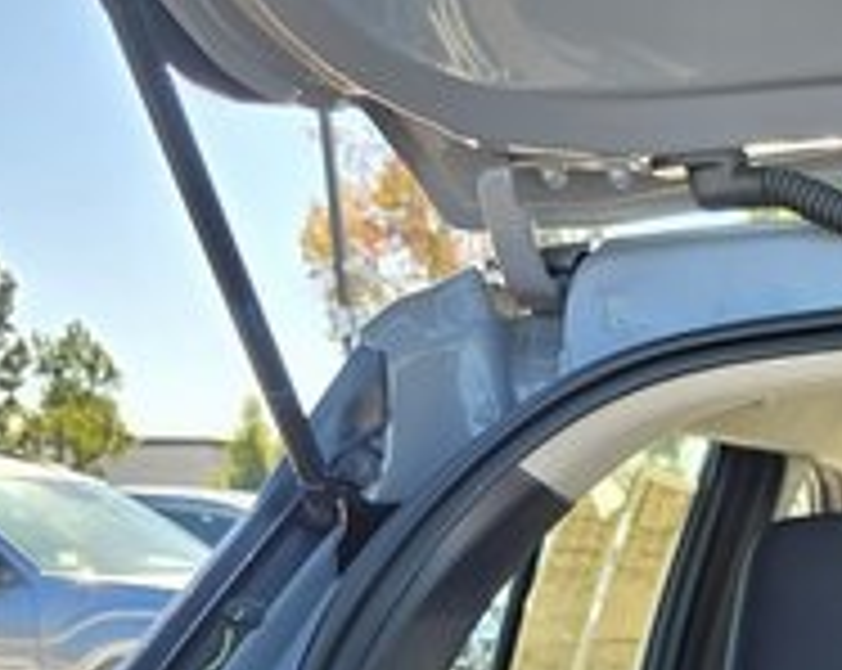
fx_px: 1916
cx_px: 1265
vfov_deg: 17.4
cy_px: 1070
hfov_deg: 21.0
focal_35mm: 77
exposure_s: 1/359
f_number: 1.7
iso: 50
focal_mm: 6.3
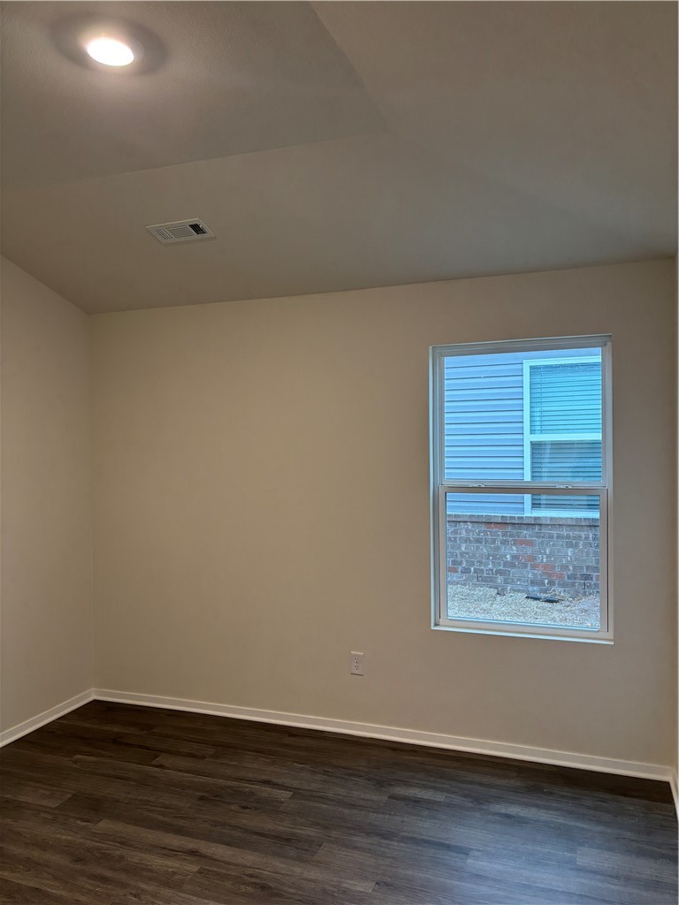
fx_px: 680
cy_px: 452
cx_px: 340
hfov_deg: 53.1
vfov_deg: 67.3
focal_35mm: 26
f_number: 1.6
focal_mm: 5.96
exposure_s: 1/60
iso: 250
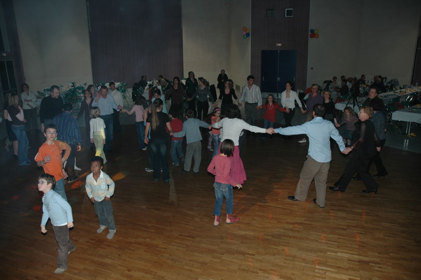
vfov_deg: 47.8
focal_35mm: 27
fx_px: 315
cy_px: 140
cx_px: 210
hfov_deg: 67.4
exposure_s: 1/60
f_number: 4
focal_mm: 18
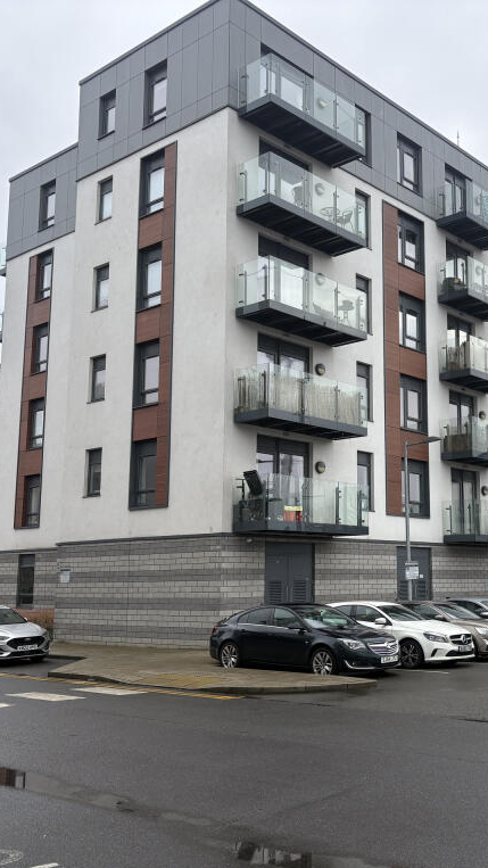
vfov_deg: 52.8
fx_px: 874
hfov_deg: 30.7
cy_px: 436
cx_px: 366
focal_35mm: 38
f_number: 1.6
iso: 50
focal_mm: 5.96
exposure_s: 1/708
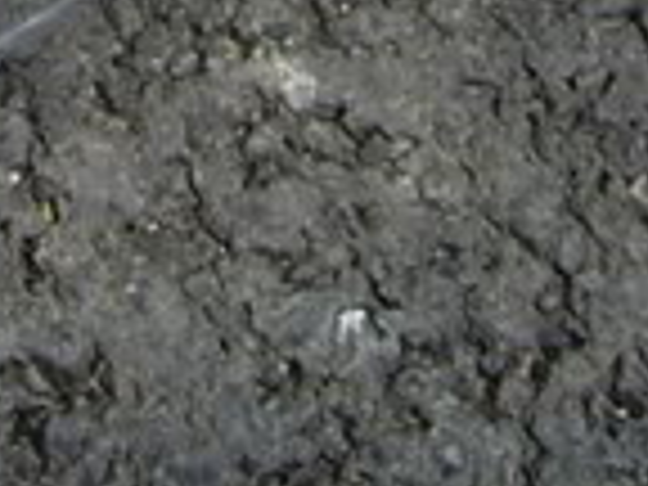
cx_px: -284
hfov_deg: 8.9
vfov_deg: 6.4
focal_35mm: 217
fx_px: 4062
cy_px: -860
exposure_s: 1/1000
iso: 80
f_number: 3.5
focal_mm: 6.6
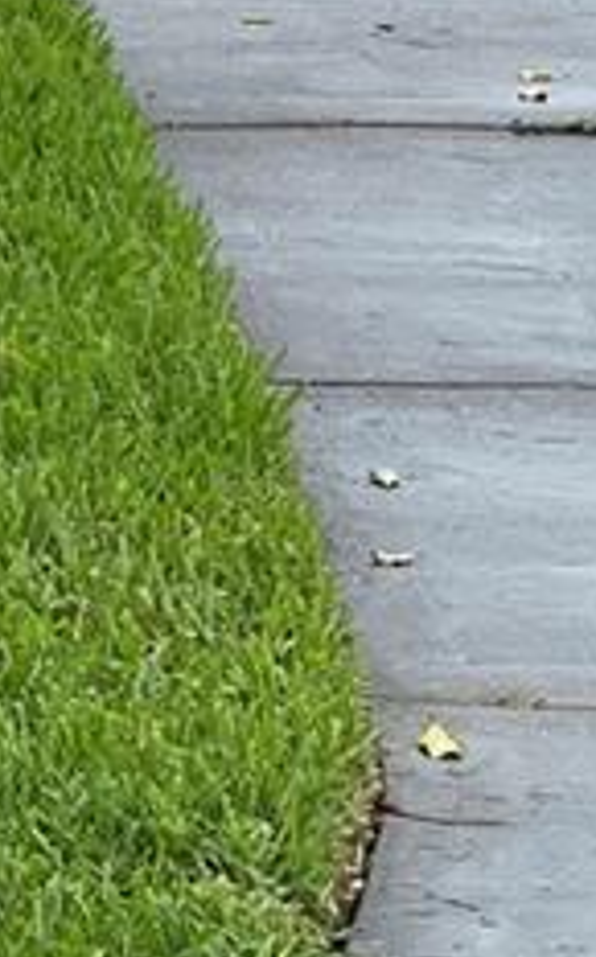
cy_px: -546
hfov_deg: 3.7
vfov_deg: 5.9
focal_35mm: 350
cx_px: 296
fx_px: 9124
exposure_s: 1/827
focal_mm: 7.5
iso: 20
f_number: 2.2
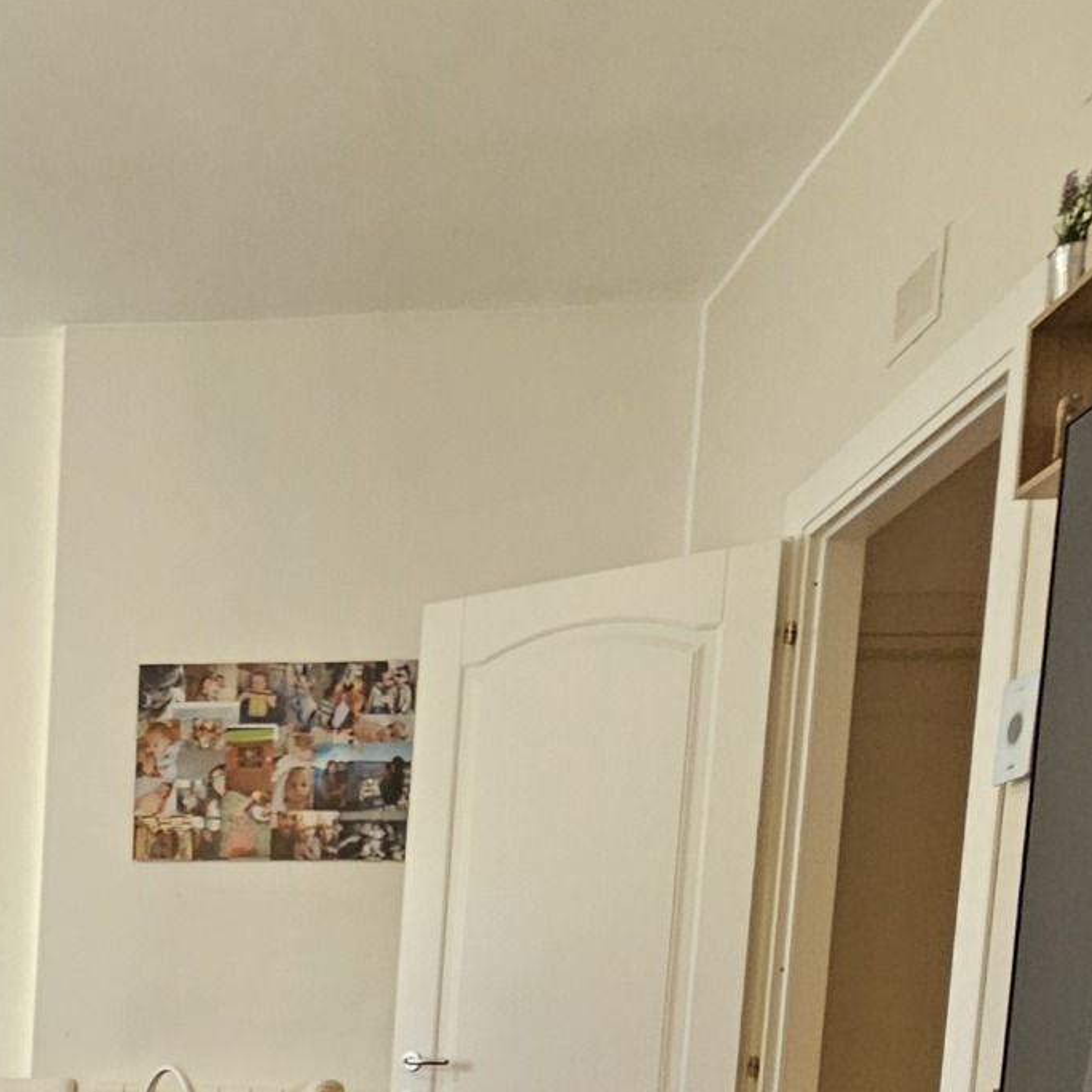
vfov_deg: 33.5
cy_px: 1232
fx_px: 1535
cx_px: -120
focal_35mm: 43
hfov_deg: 33.8
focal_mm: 2.2
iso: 200
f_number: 2.2
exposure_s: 1/50
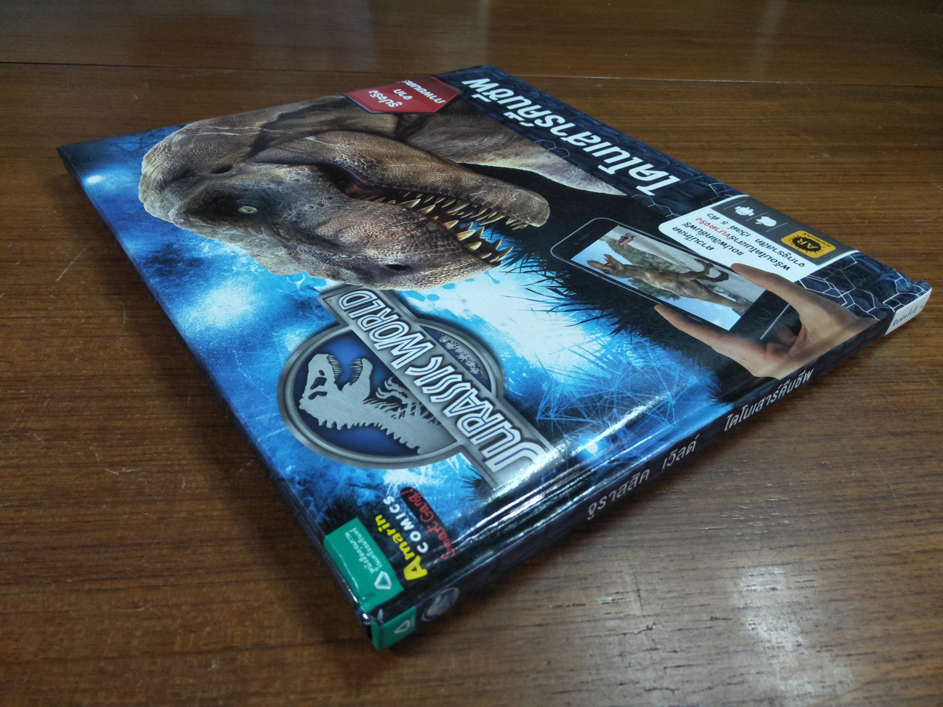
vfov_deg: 66.0
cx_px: 472
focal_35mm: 20
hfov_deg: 81.7
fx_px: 545
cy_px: 354
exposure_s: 1/33
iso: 180
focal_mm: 3.46
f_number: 2.2
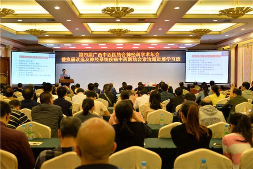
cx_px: 126
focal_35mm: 36
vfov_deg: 36.9
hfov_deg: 53.1
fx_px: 253
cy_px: 84
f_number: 4
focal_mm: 36
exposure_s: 1/60
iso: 1000
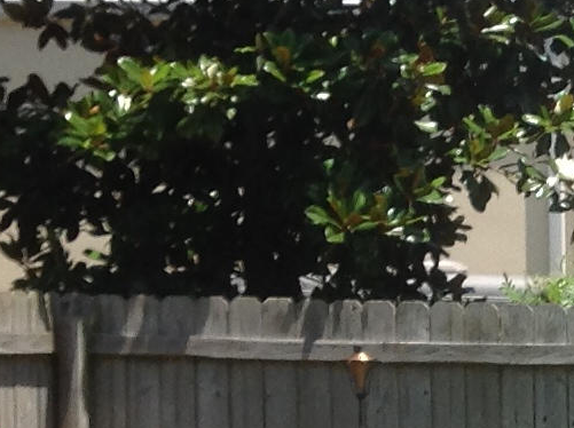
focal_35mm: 181
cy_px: 516
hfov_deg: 10.0
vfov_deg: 8.1
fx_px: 2996
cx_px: 1194
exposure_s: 1/1314
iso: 50
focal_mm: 4.28
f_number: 2.4
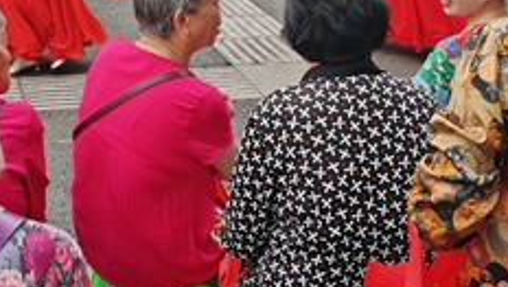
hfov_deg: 25.9
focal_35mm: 81
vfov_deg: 14.7
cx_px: 136
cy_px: -18
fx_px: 1092
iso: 50
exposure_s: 1/100
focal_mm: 5.58
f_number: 1.8
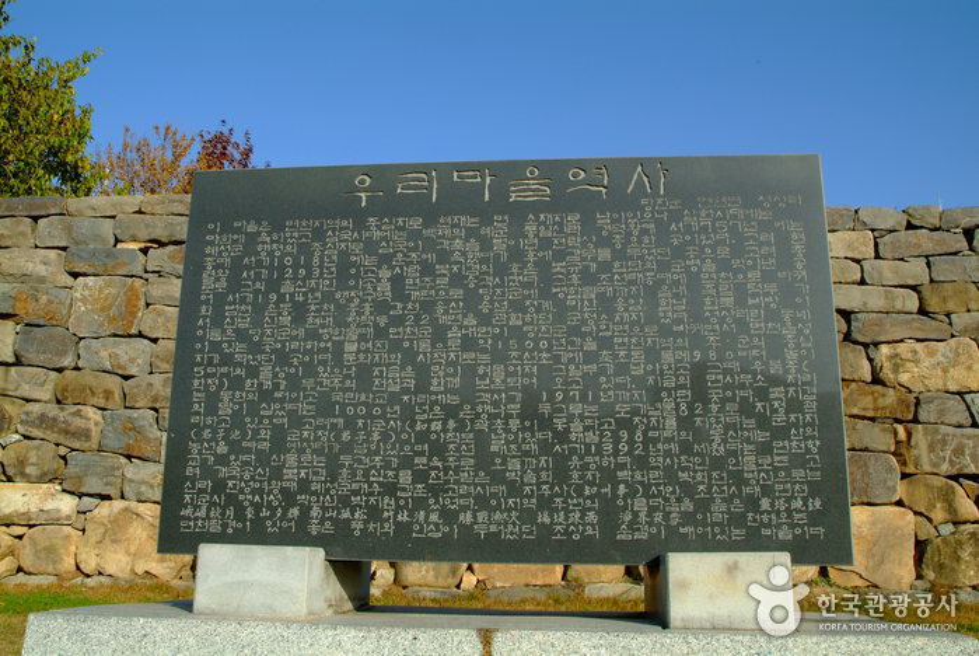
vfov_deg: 40.1
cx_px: 490
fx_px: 899
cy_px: 328
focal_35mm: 33
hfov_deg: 57.2
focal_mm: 22
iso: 200
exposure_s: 1/90
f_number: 16
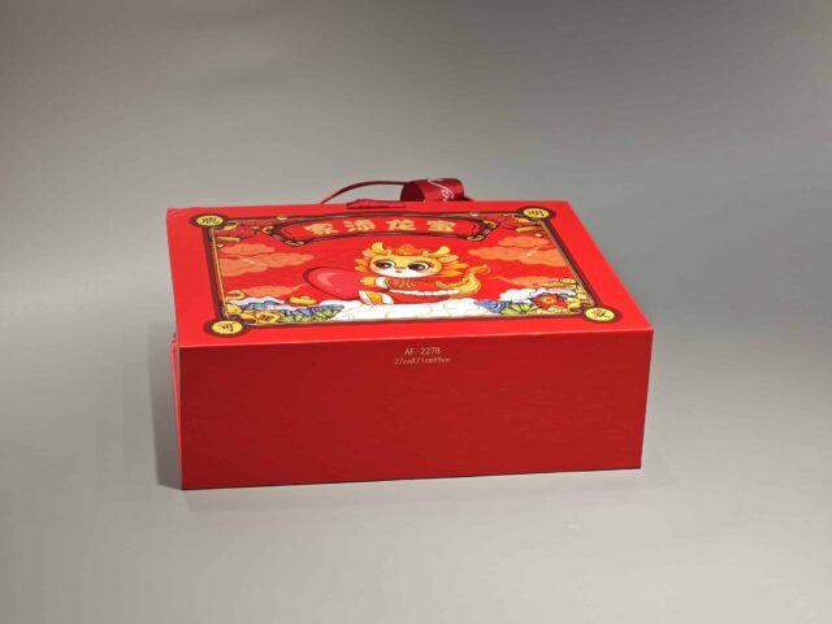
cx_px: 416
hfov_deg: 26.0
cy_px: 312
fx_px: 1803
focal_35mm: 75
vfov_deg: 19.6
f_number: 2
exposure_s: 1/100
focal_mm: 10.1
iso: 160
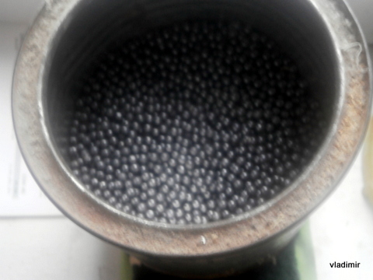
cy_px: 140
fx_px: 506
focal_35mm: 47
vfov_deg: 30.9
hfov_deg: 40.4
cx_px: 186
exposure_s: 1/8
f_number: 3.4
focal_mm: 8.3
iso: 200
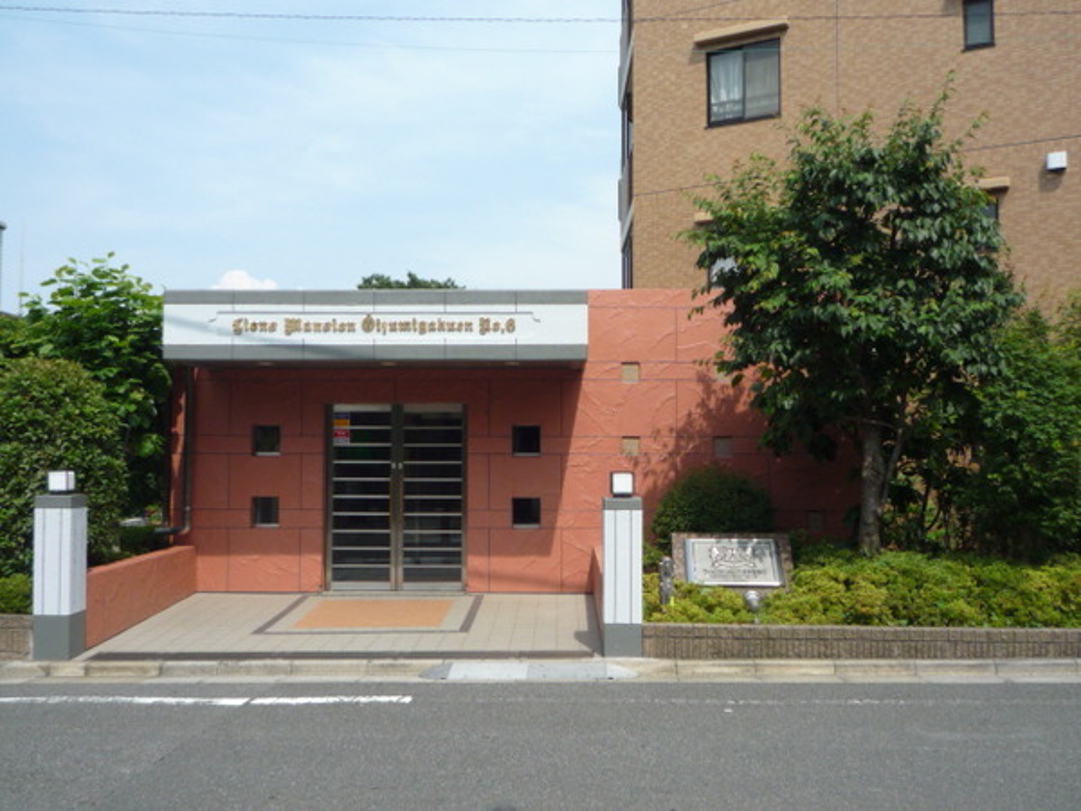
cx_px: 540
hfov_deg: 55.4
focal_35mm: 33
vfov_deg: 42.9
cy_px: 406
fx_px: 1031
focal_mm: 4.4
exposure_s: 1/800
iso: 100
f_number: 4
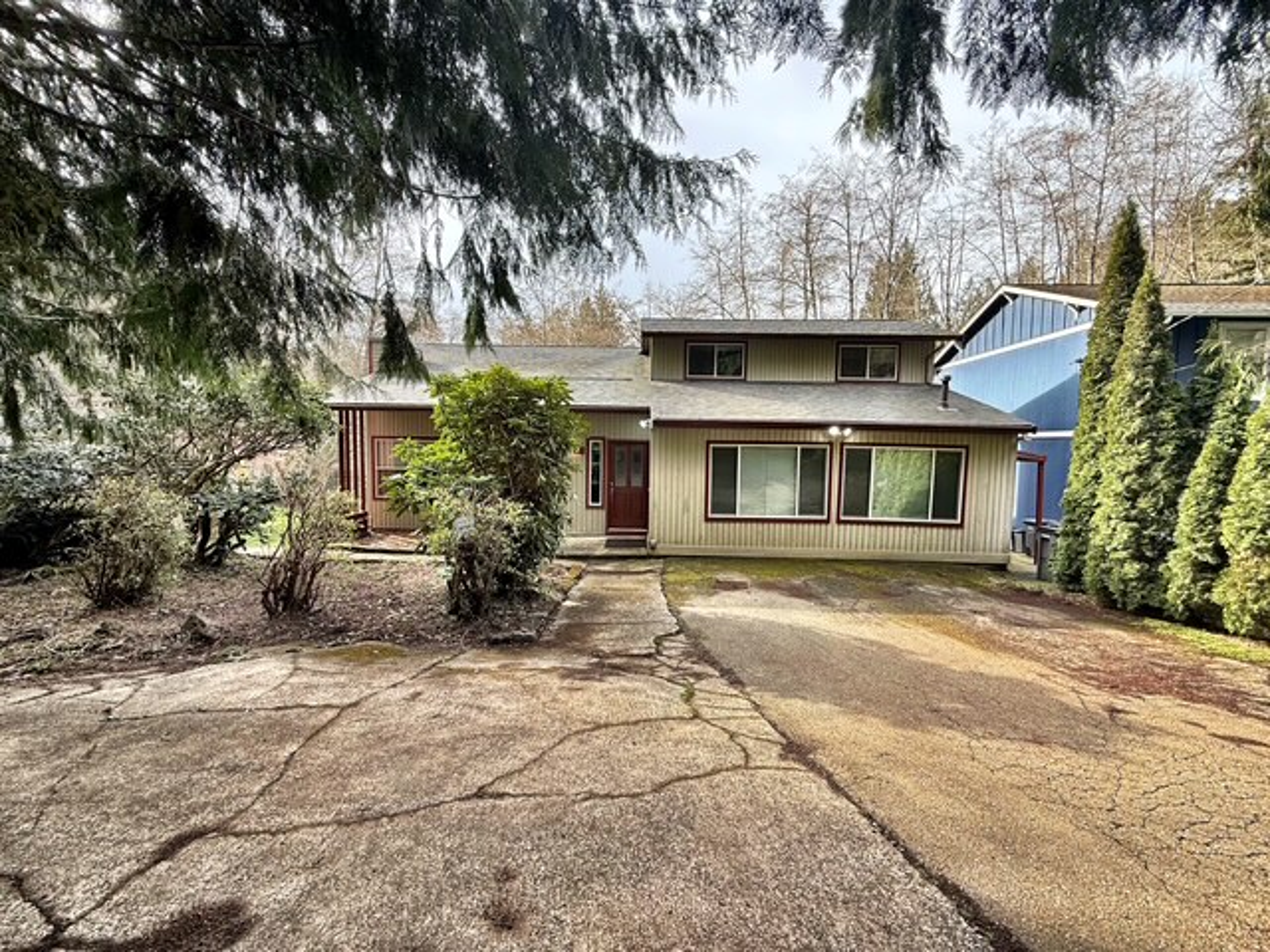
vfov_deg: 85.7
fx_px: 514
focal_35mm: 14
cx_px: 635
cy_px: 476
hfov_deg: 102.1
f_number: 2.2
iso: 64
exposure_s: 1/214
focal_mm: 2.22
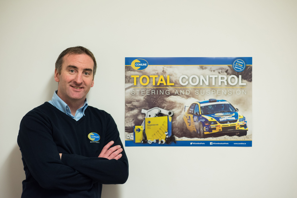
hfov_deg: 23.9
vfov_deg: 16.1
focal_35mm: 85
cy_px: 99
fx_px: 701
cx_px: 148
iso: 1250
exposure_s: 1/200
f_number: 3.2
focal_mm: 85
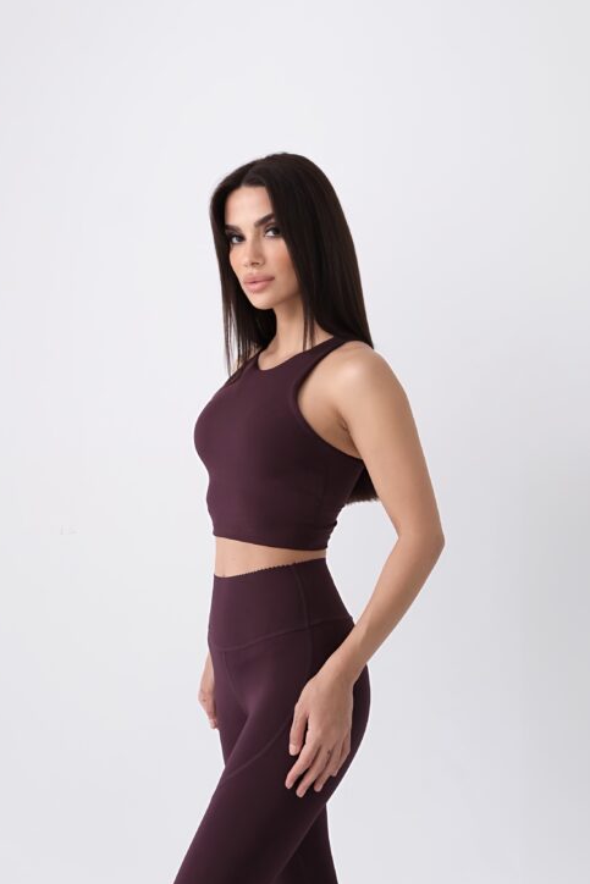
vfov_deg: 47.4
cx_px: 309
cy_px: 420
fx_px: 1007
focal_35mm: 41
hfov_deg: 32.6
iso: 2000
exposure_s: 1/60
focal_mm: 22.3
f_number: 5.6
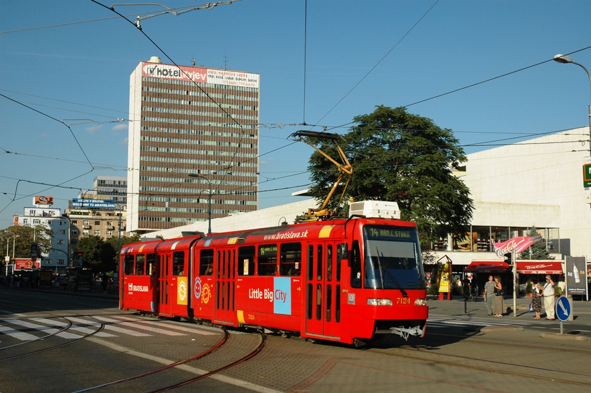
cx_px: 296
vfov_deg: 28.9
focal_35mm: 46
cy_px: 196
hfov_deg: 42.4
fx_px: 763
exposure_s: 1/1000
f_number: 7.1
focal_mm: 31
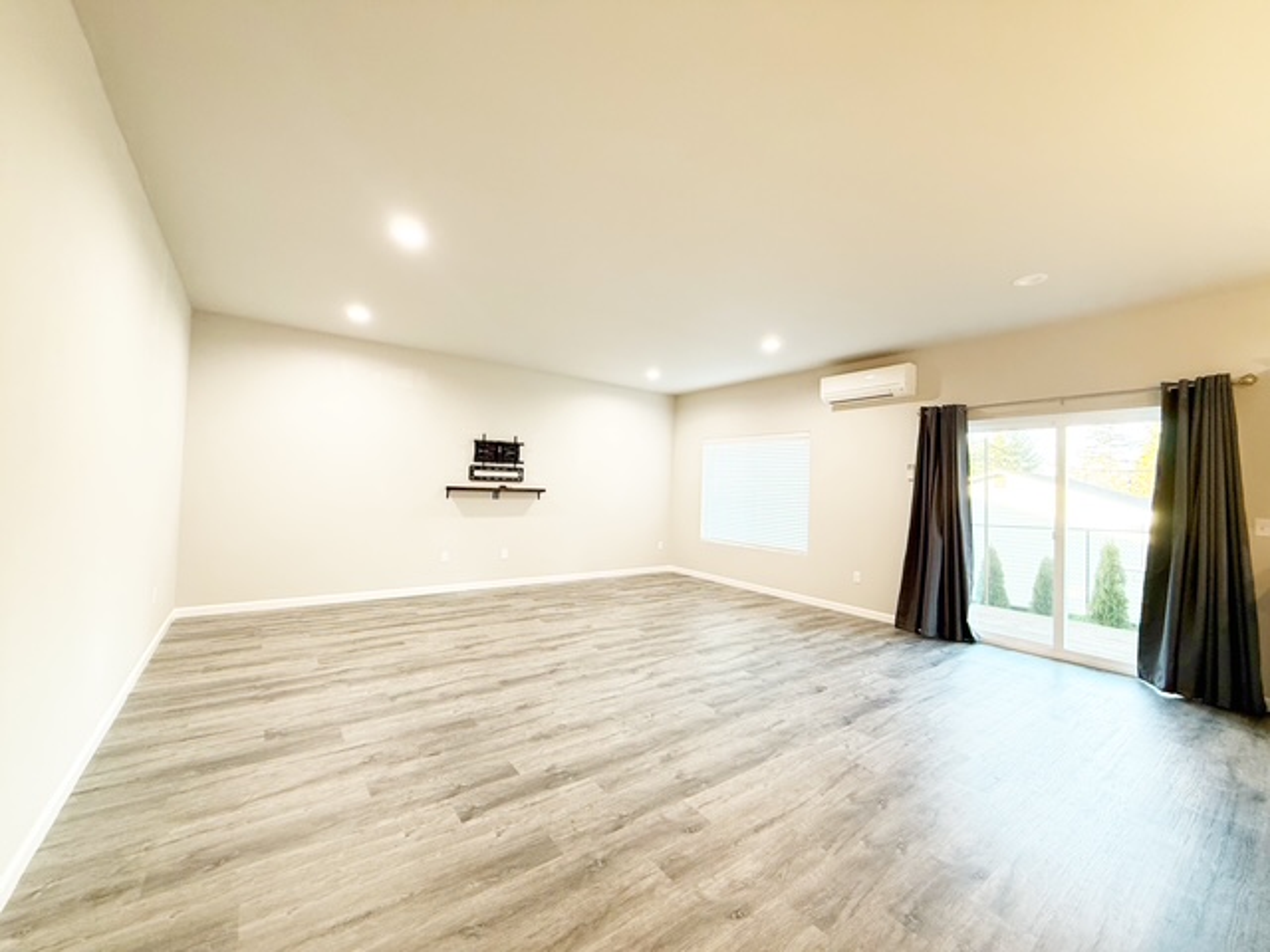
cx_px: 635
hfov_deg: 102.1
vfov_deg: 85.7
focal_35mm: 14
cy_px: 476
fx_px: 514
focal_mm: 2.22
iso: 200
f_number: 2.2
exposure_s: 1/60
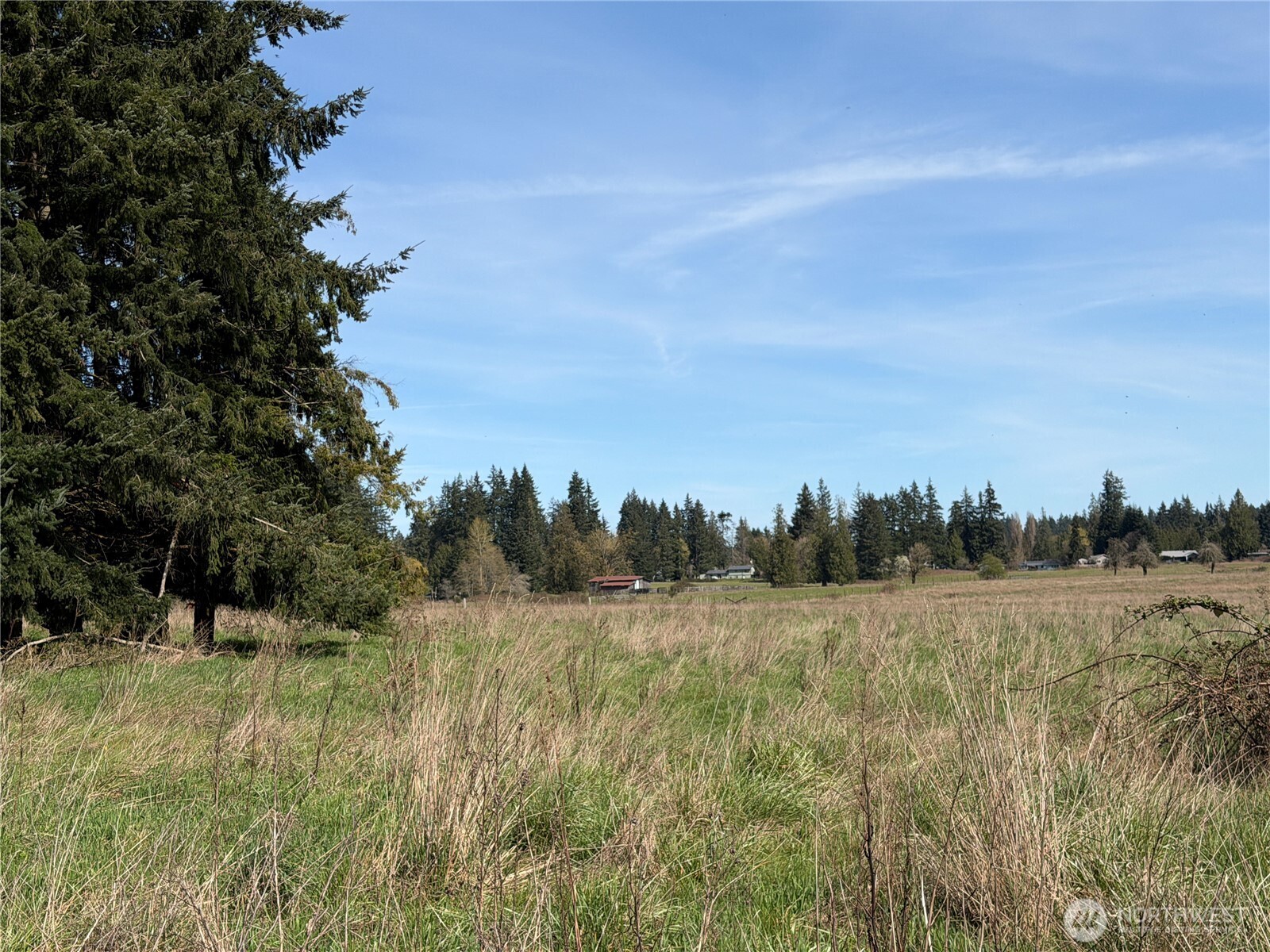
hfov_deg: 39.7
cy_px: 476
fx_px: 1761
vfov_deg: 30.3
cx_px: 635
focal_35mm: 48
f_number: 1.78
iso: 64
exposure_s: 1/5587
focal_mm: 6.76
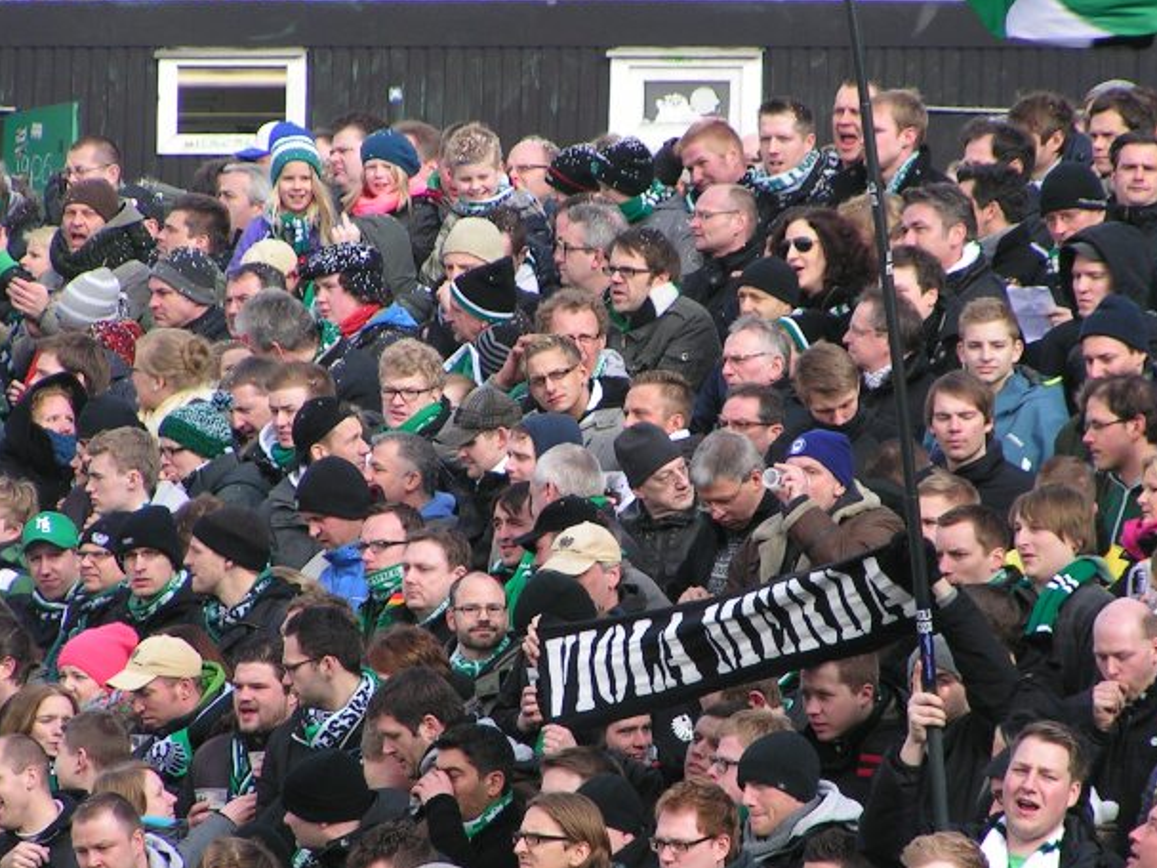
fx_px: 12465
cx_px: 621
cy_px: 464
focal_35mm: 373
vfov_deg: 4.0
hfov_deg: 5.3
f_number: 4
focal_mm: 43.3
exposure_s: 1/320
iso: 50
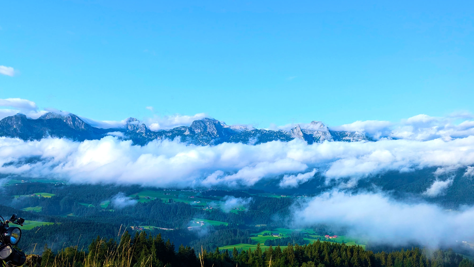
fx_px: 377
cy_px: 181
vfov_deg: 38.4
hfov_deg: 64.0
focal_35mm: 30
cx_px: 204
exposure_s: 1/1595
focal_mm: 6.81
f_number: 1.85
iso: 44
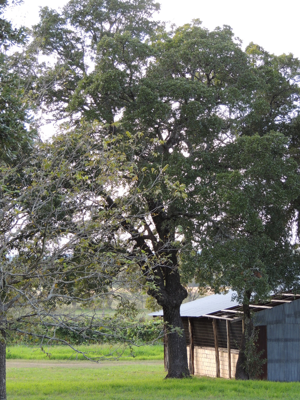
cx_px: 150
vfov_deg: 16.4
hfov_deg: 12.3
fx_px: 1387
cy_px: 200
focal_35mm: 120
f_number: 4.2
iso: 125
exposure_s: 1/100
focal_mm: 21.4
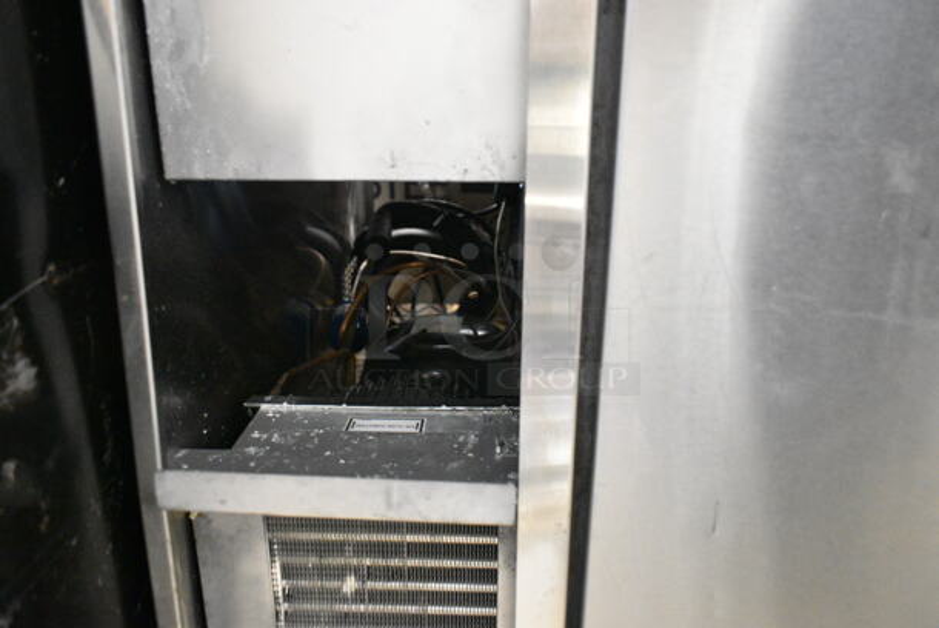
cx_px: 470
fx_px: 705
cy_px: 314
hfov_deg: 67.3
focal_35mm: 27
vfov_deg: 48.0
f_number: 3.5
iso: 6400
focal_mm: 18
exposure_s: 1/30
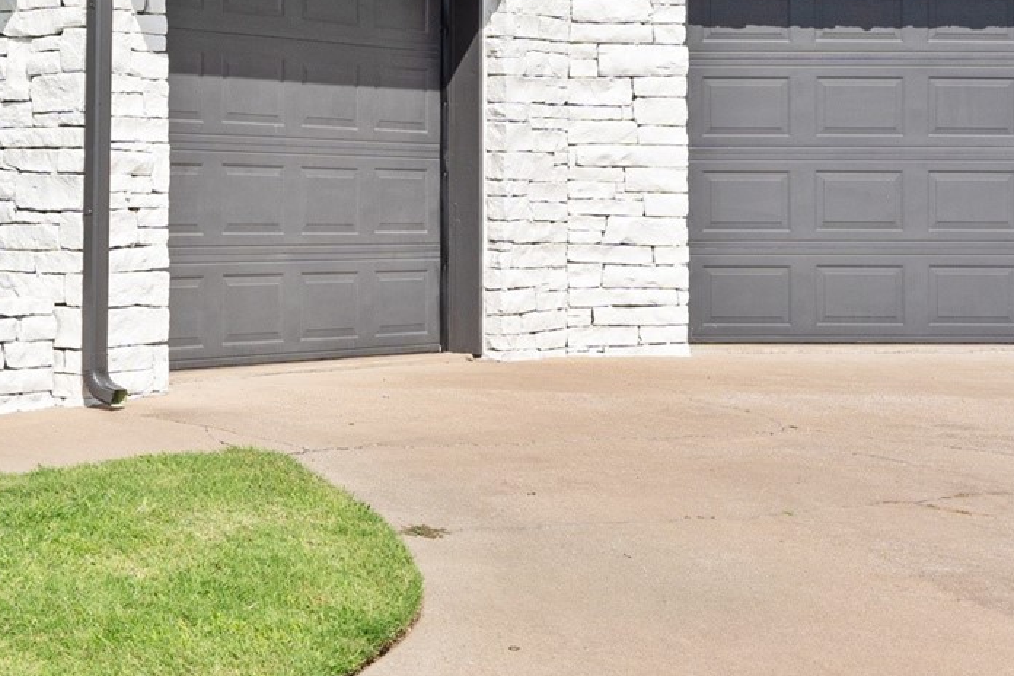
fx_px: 2225
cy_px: 177
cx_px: -73
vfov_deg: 17.2
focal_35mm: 79
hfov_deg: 24.2
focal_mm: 27
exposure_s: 1/800
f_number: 9
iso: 250
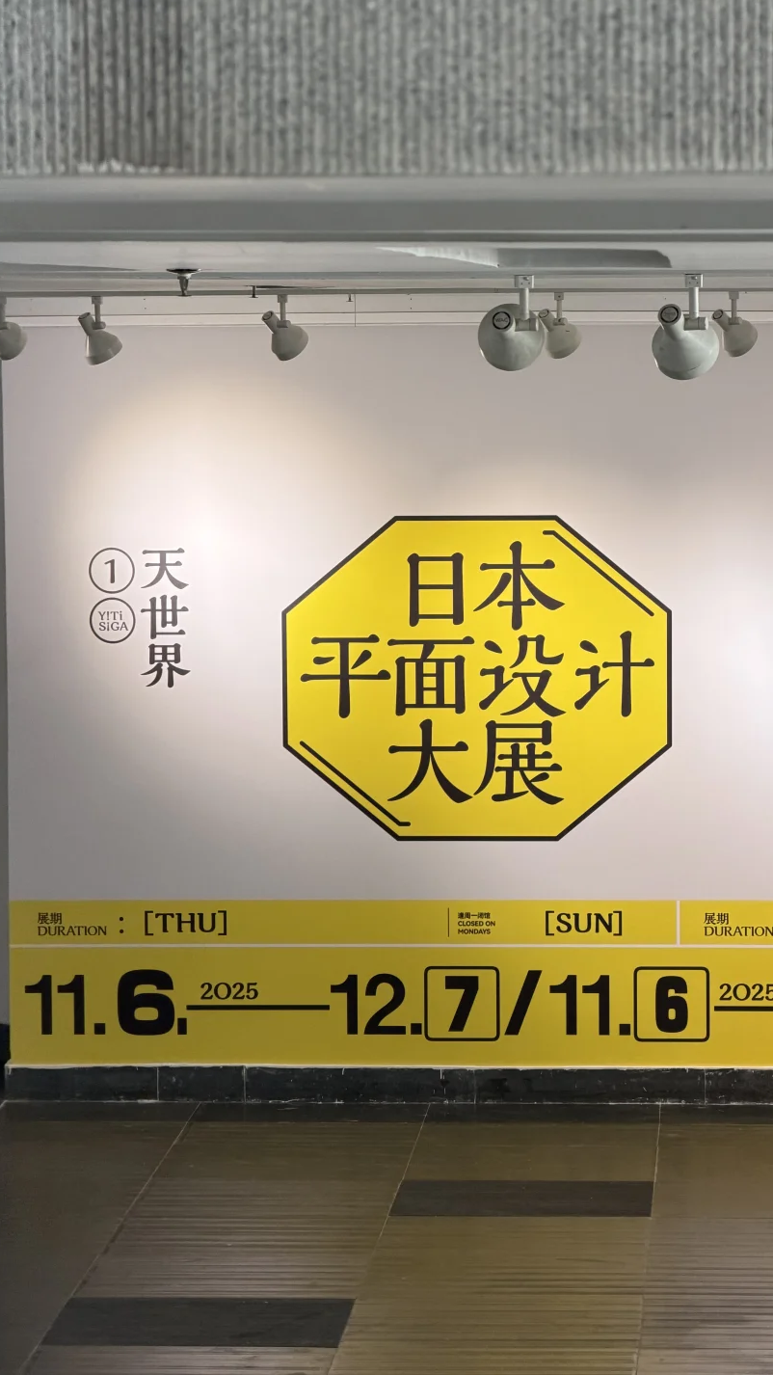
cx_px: 496
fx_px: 4009
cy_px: 685
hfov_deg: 11.0
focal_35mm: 110
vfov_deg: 19.5
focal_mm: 16.89
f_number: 2.8
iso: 160
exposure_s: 1/121
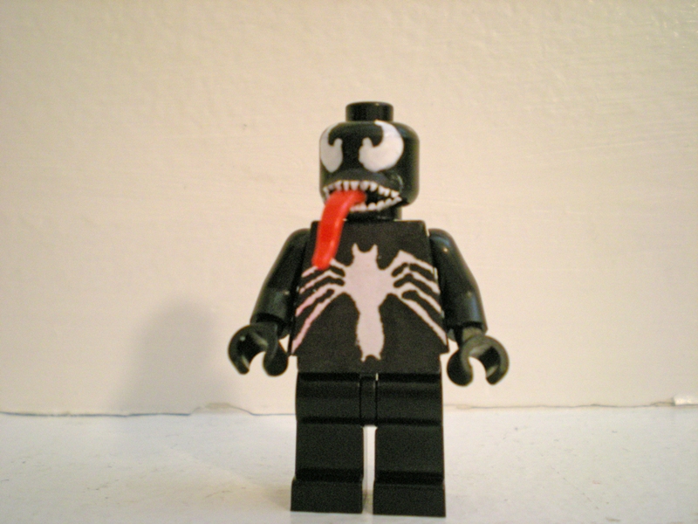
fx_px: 766
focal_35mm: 38
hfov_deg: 49.0
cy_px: 262
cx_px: 349
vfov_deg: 37.7
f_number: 3.1
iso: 315
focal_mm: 6.3
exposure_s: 1/8
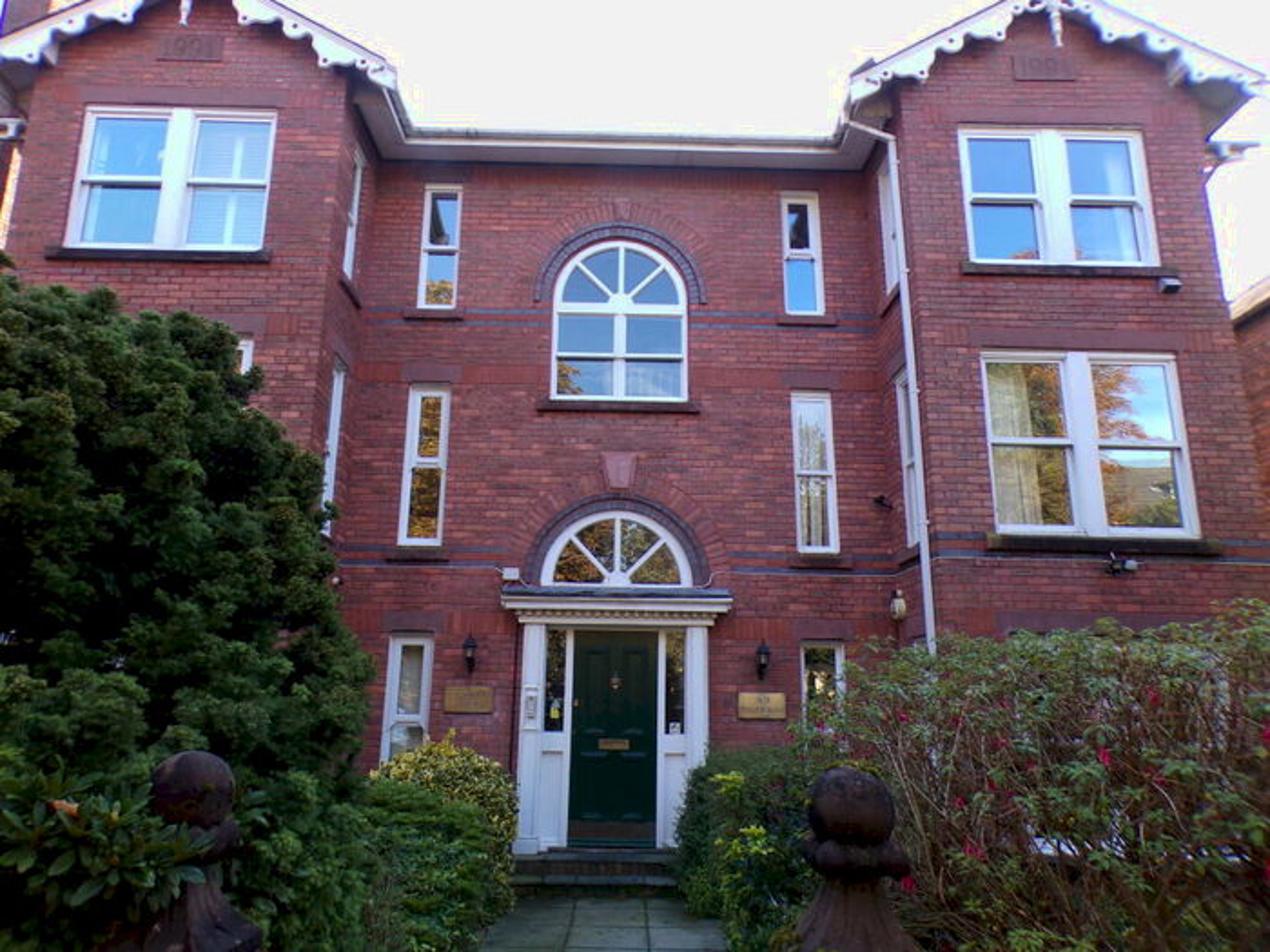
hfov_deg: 71.6
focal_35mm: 24
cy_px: 476
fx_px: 881
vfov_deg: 56.8
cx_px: 635
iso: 80
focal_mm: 4.3
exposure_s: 1/56
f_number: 4.3
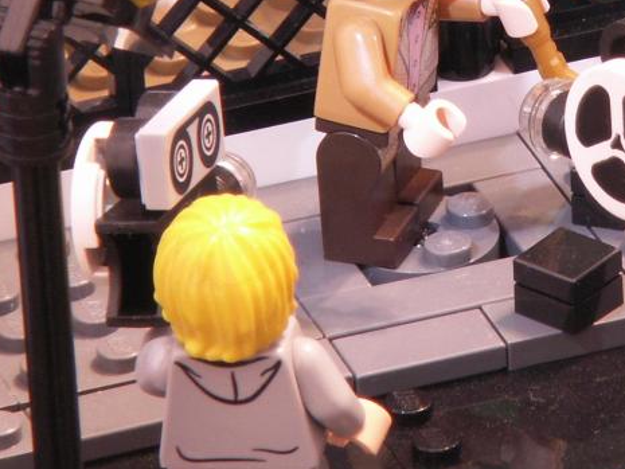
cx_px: 527
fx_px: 11938
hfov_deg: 3.0
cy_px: -56
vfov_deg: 2.2
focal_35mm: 661
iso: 50
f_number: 6.3
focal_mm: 39.36
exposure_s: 4
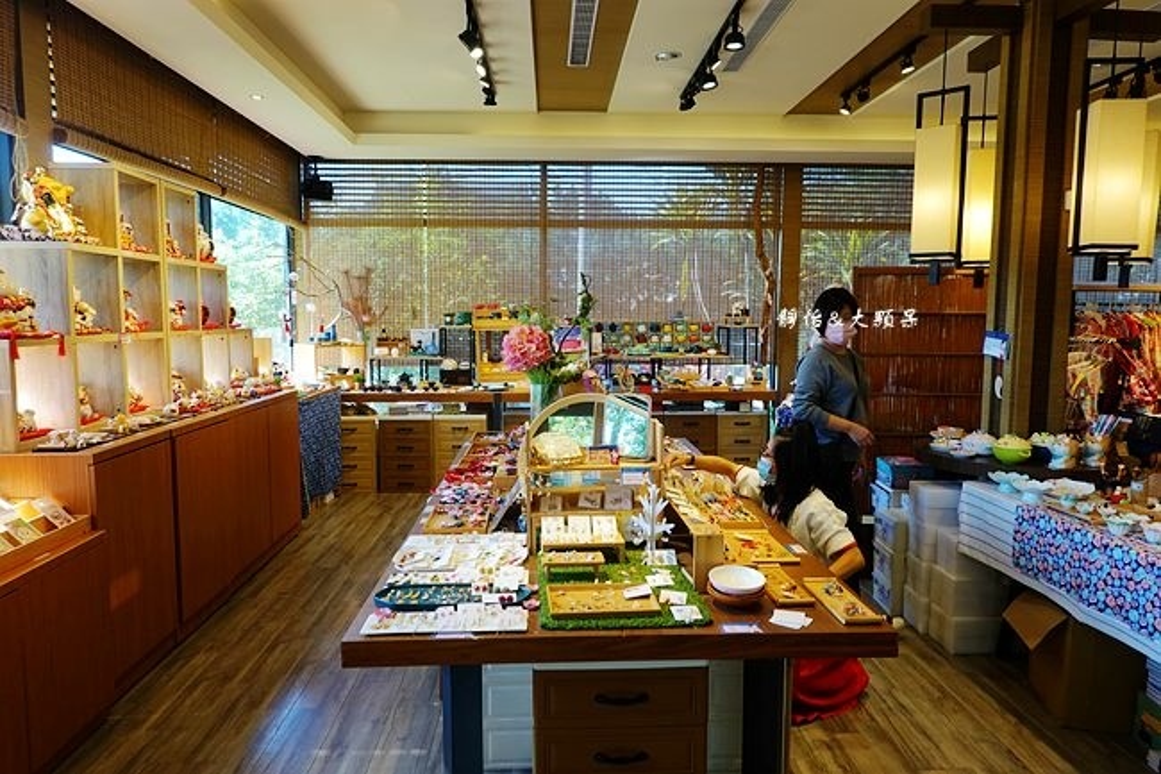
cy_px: 387
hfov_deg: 73.8
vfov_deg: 53.1
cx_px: 580
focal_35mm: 24
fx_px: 774
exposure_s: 1/50
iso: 125
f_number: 2.8
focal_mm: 9
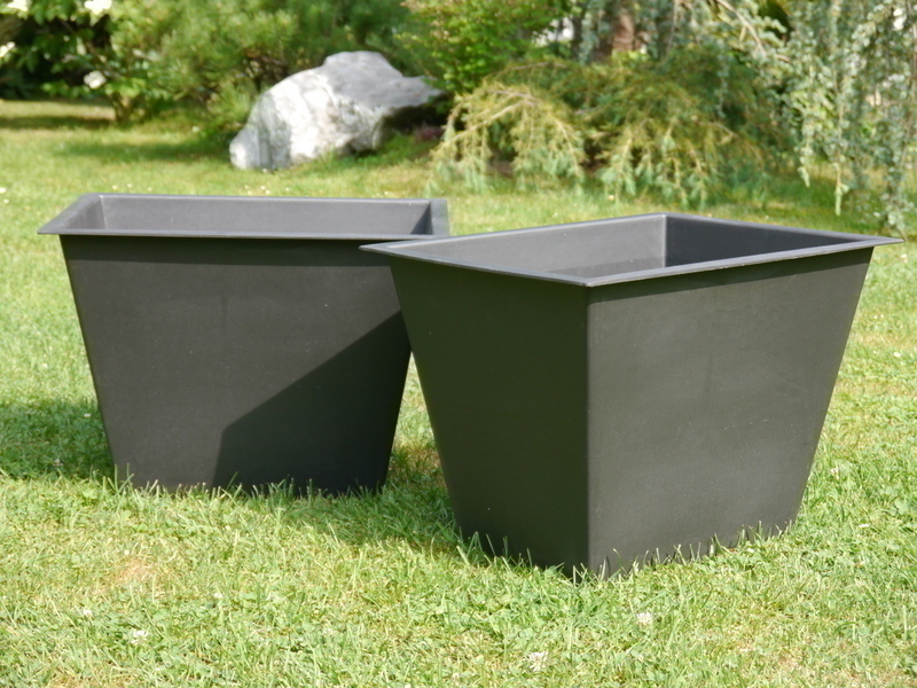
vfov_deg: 17.6
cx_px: 458
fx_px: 2225
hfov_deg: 23.3
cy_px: 344
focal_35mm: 84
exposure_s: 1/125
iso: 160
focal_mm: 42
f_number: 5.6
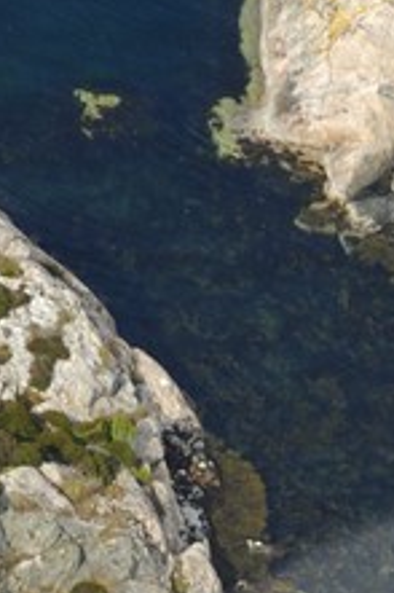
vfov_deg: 1.2
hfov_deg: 0.8
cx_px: 681
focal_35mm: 1736
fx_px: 28542
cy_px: 1301
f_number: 4.5
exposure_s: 1/500
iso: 100
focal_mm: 160
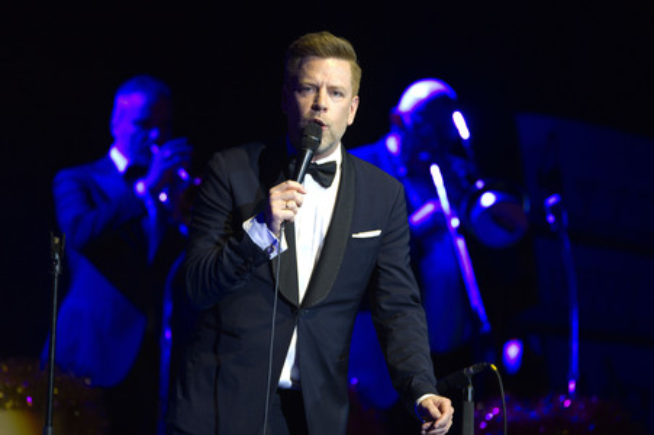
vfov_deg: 5.1
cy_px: 218
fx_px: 4901
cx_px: 327
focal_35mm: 270
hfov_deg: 7.6
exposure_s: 1/200
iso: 1600
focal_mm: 270
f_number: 2.8
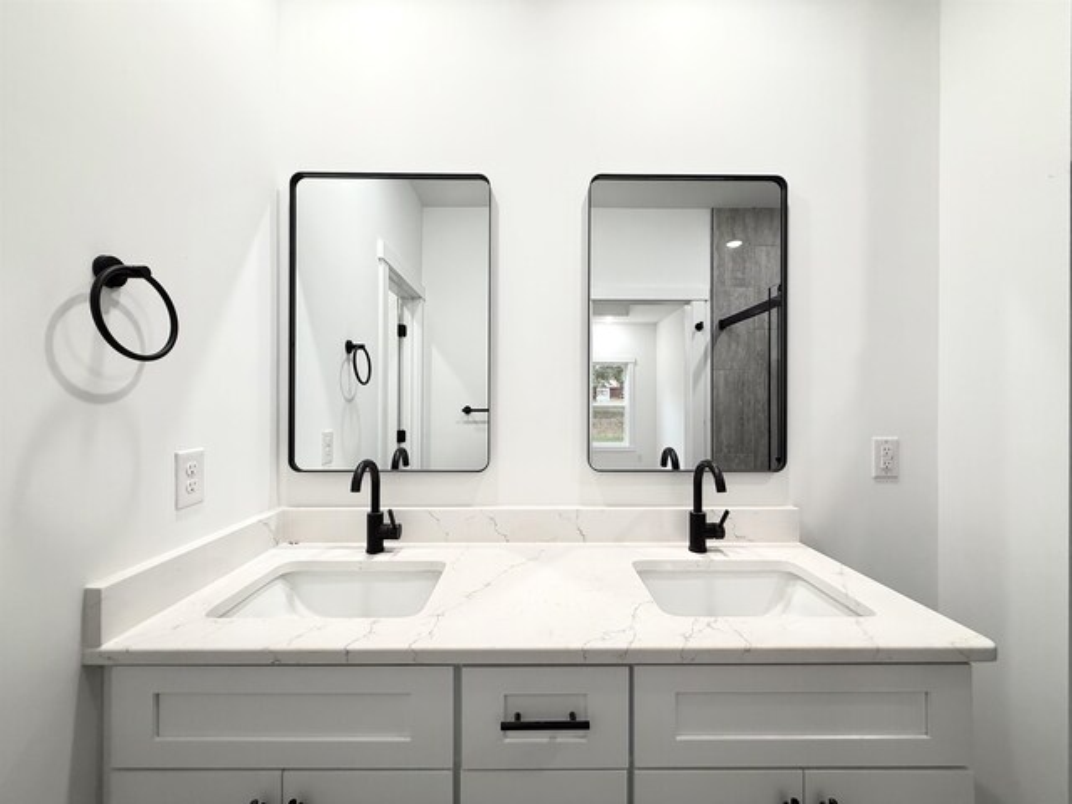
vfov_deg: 85.7
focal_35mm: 14
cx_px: 536
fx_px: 434
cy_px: 402
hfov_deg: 102.1
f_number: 2.2
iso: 200
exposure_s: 1/120
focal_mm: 2.22
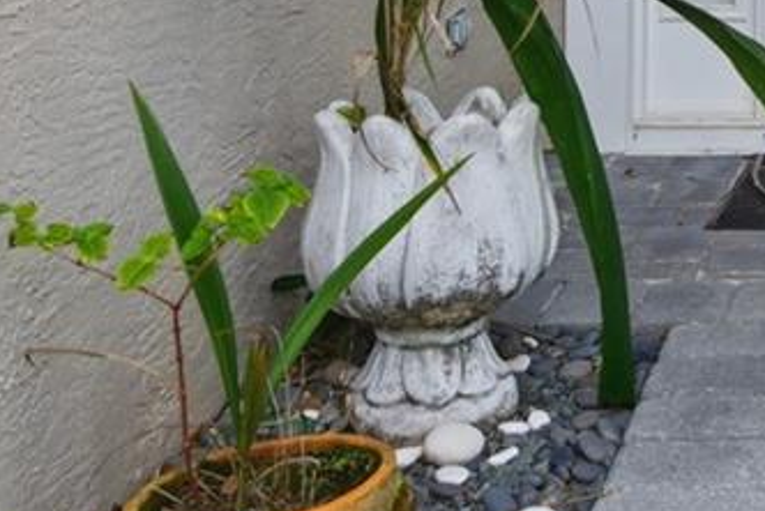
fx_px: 1638
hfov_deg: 23.5
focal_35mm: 77
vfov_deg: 16.2
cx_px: 975
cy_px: -260
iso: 250
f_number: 9
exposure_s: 1/250
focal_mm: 16
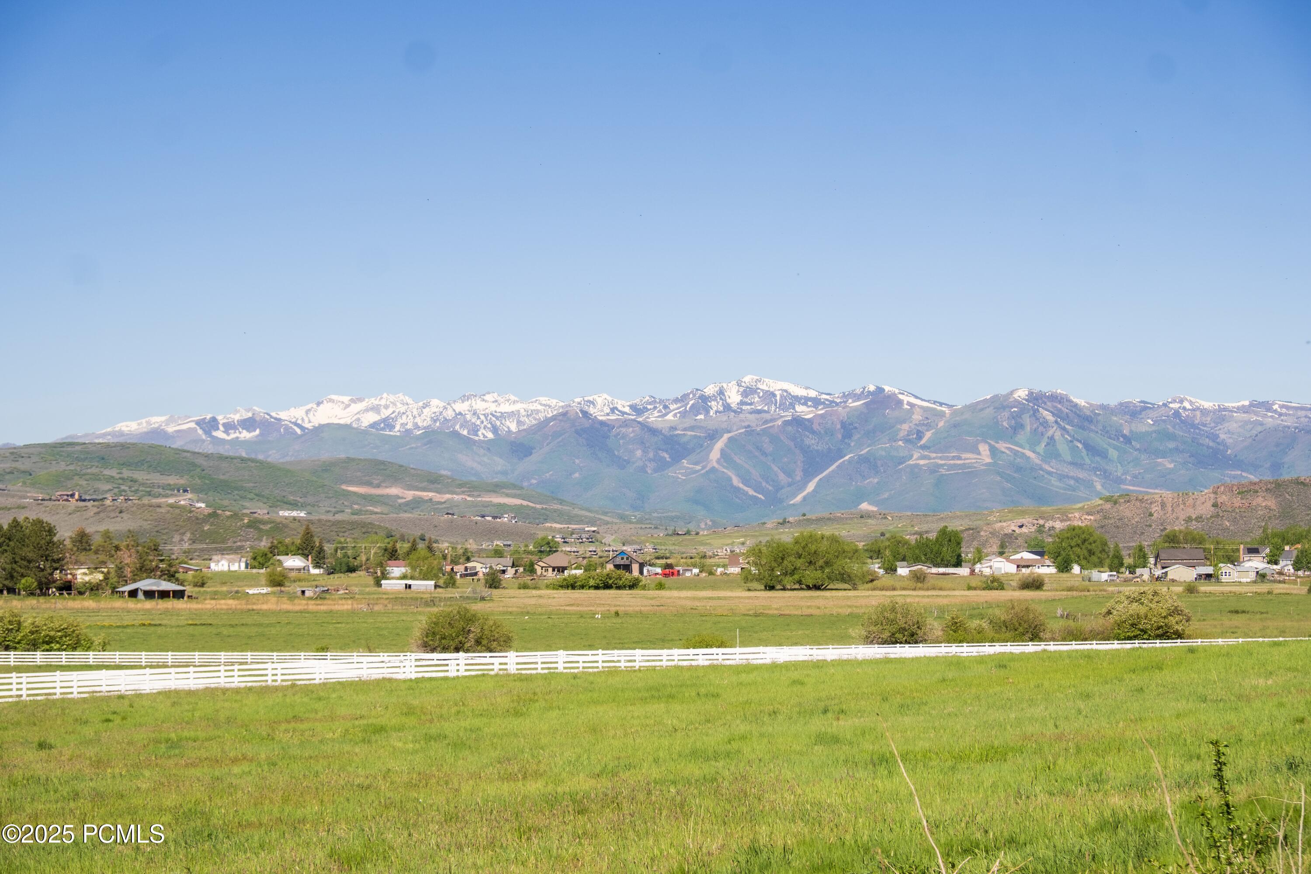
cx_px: 656
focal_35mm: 83
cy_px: 437
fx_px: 3022
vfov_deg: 16.5
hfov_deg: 24.5
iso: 200
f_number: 7.1
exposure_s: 1/500
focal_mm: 55
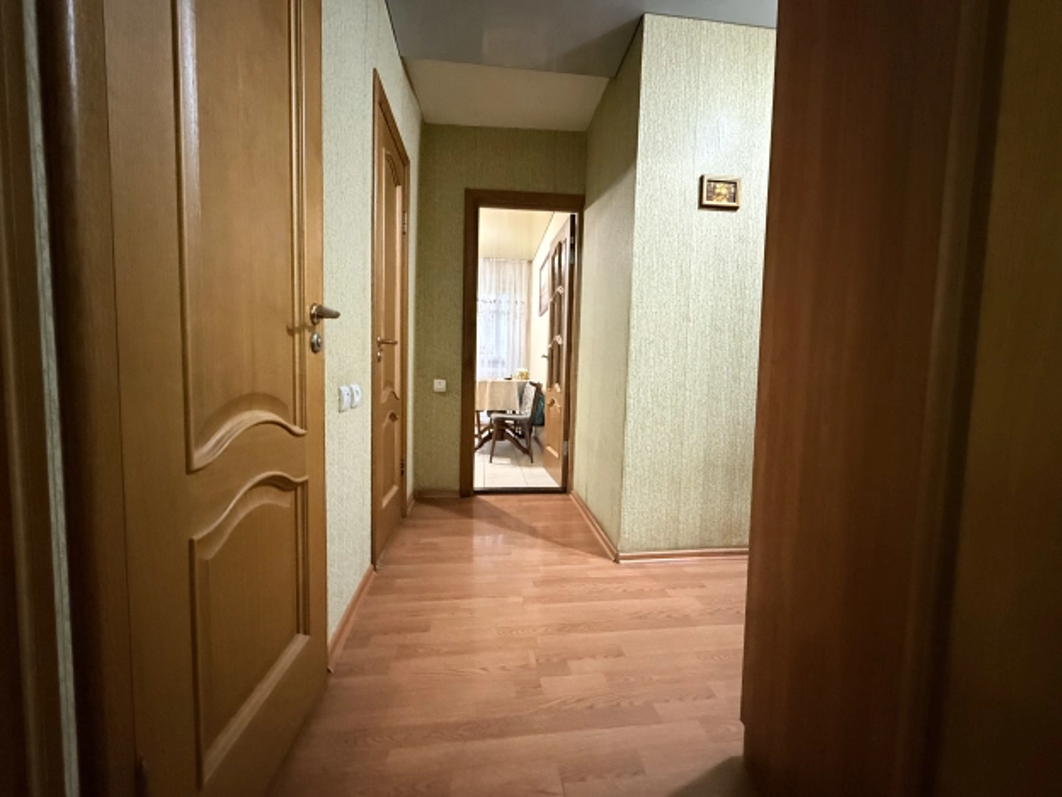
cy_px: 398
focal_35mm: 14
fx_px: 430
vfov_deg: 85.7
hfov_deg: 102.1
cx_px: 531
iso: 1250
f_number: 2.2
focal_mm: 2.22
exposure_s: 1/50
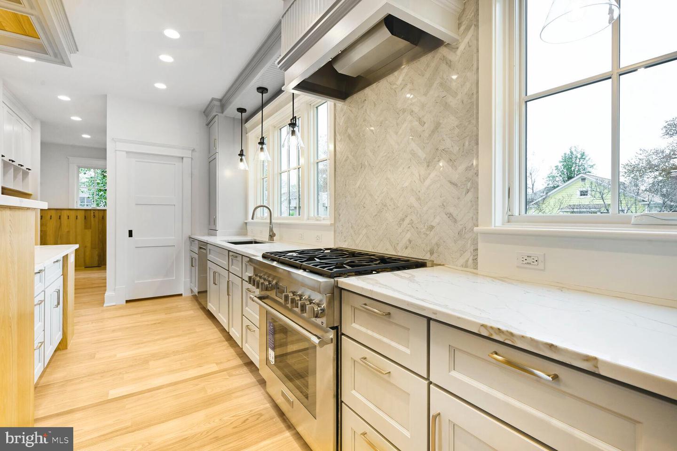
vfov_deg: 73.7
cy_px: 226
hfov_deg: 96.7
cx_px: 338
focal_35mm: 16
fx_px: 301
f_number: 9
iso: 200
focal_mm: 16
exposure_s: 1/13
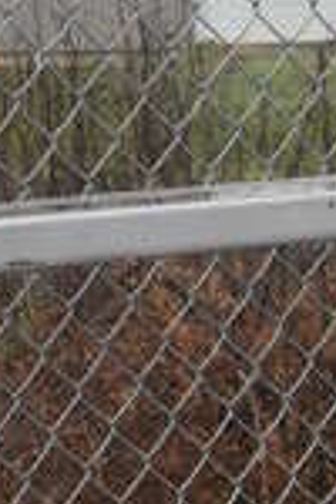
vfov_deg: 11.9
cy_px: 801
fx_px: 2296
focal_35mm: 164
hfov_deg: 7.8
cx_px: 813
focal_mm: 18
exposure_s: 1/250
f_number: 4.5
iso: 400
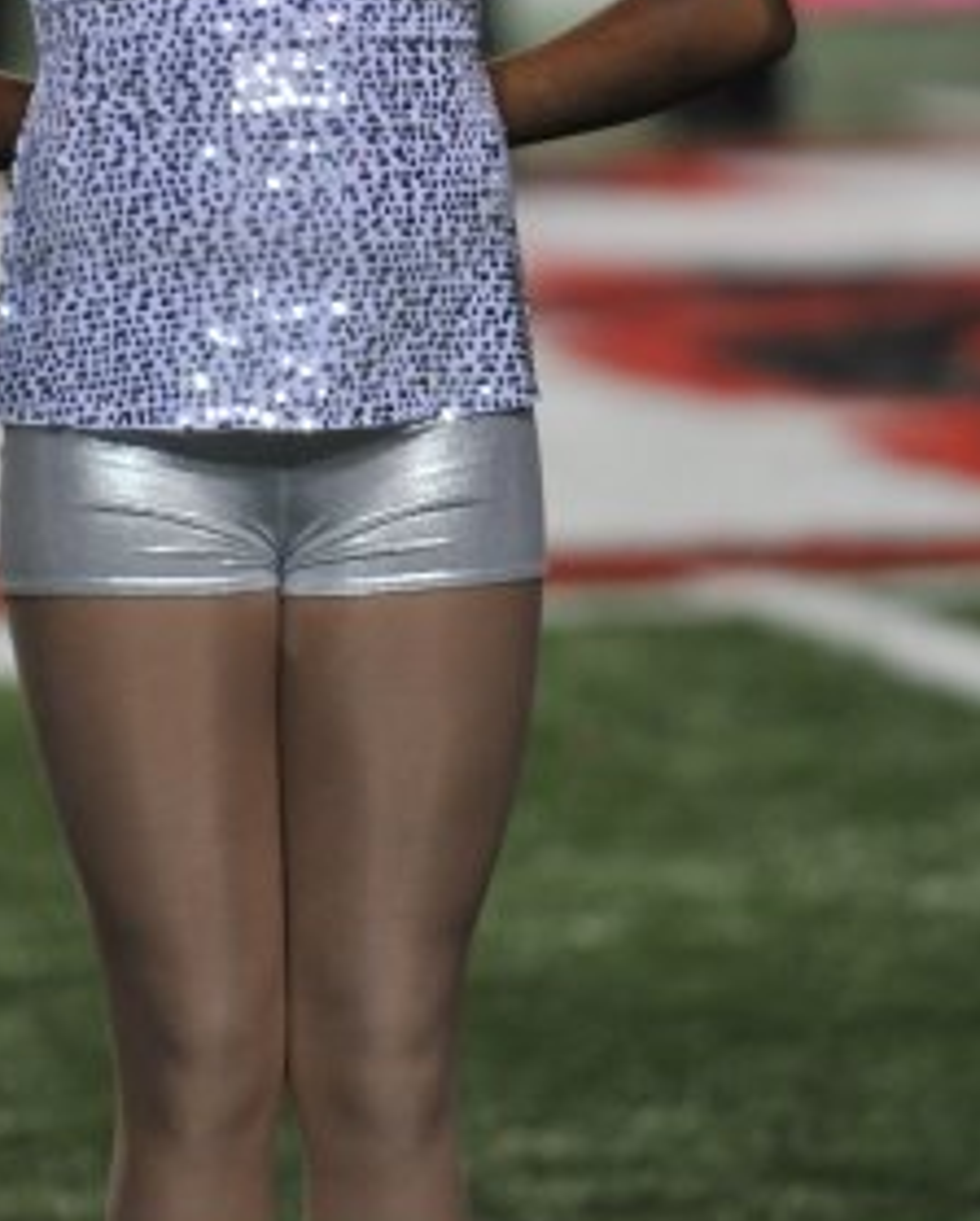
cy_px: 201
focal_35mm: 604
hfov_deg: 2.6
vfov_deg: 3.2
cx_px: 190
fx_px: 21851
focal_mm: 200
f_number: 2.8
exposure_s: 1/640
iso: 800
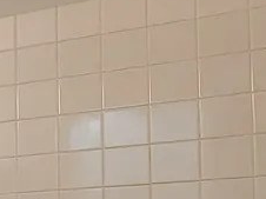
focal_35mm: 83
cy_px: 279
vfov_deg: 16.5
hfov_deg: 15.9
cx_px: -322
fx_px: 637
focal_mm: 2.2
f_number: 2.2
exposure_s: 1/60
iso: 400
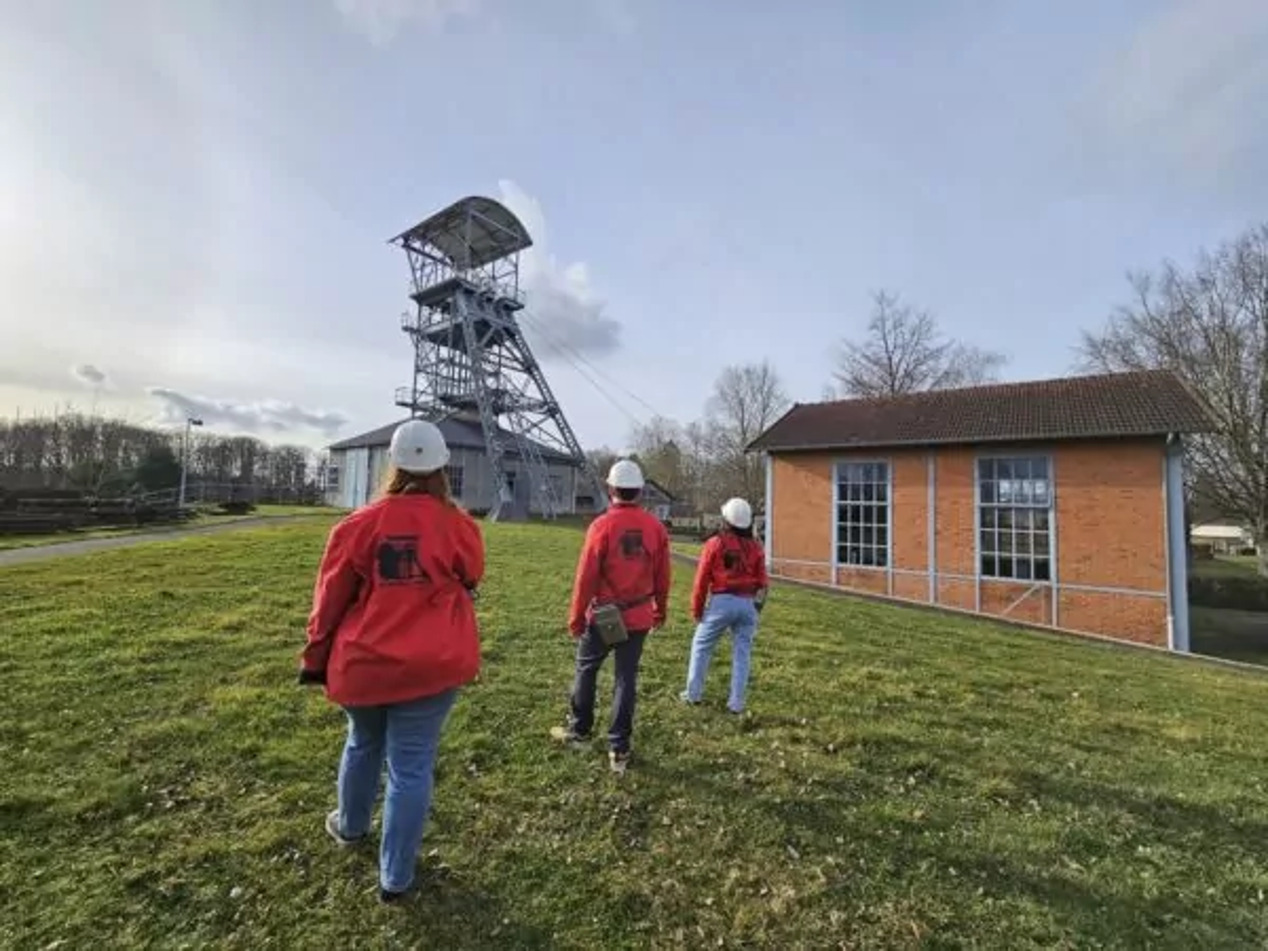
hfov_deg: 106.2
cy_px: 476
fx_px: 476
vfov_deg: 89.9
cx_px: 634
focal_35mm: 13
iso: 50
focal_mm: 2.2
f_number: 2.2
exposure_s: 1/1650
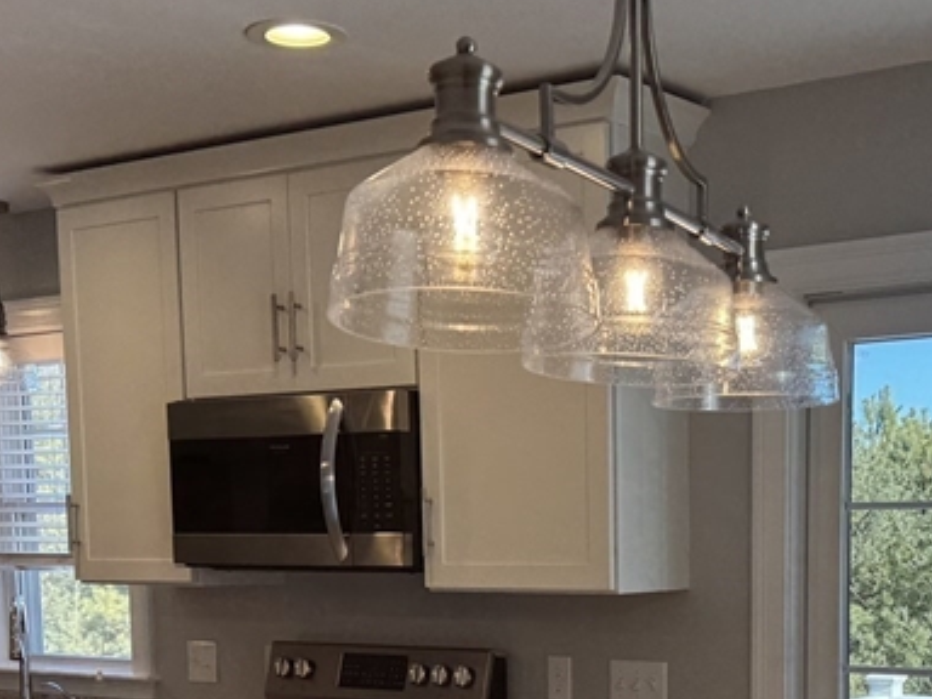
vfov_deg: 21.9
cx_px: 633
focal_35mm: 64
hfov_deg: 30.0
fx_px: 1723
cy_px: 738
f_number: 1.78
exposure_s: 1/535
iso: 80
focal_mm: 6.76
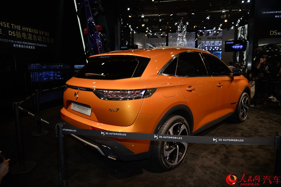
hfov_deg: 73.8
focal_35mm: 24
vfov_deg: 53.1
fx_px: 187
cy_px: 94
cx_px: 140
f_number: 4
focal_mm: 24
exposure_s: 1/80
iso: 800
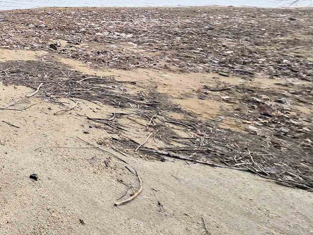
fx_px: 371
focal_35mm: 41
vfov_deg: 32.5
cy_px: 4
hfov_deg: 30.5
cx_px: -133
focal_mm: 2.2
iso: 50
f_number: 2.2
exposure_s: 1/1002
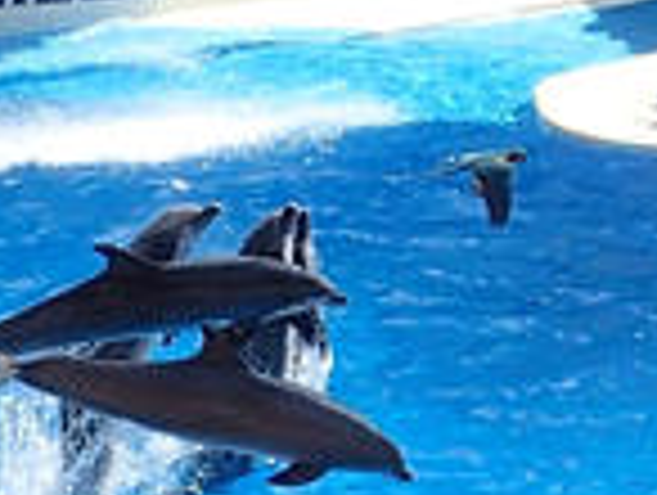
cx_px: 130
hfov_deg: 23.4
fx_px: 1559
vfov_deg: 18.0
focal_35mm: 82
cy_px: 189
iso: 200
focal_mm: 5.5
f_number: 3.2
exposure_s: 1/1600
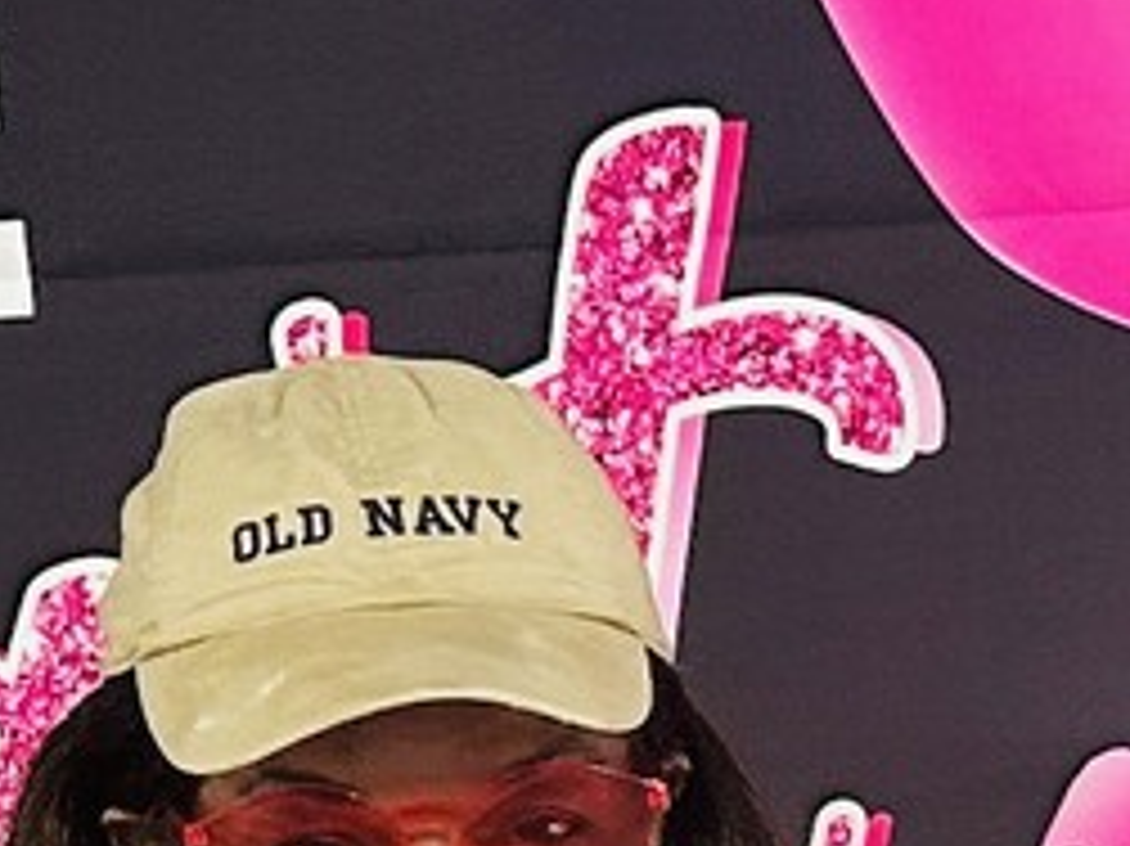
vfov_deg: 7.3
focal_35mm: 191
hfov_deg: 10.3
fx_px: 6232
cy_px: 1976
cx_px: 1171
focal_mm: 6.86
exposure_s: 1/60
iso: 200
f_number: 1.78
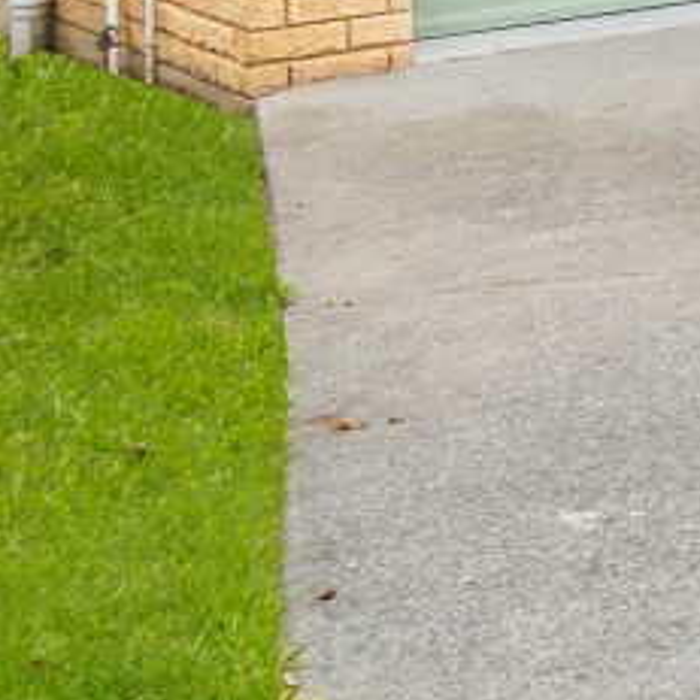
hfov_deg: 10.8
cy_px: -503
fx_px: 2906
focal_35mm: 127
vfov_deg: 12.7
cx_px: 1888
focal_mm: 12
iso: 250
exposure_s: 1/400
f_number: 7.1
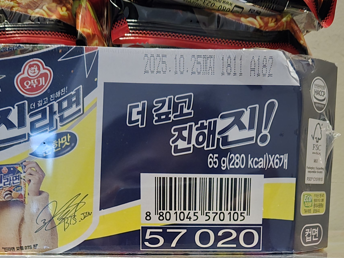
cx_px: 174
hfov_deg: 35.5
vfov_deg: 24.7
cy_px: 300
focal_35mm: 54
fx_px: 537
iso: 2500
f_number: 1.8
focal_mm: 5.4
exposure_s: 1/30
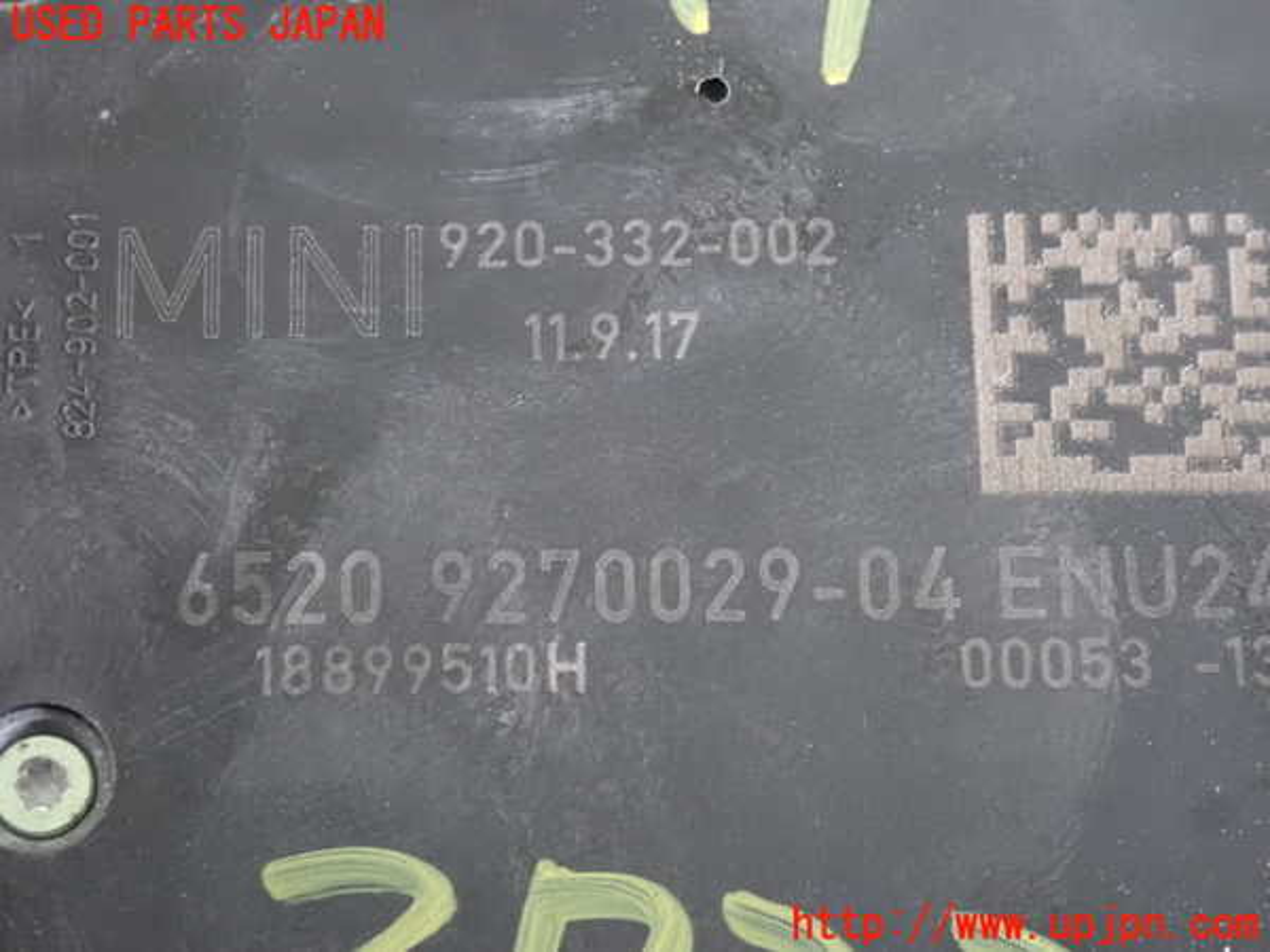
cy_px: 476
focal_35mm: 100
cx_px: 635
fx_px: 3669
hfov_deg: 19.6
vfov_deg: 14.8
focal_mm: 18
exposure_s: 1/15
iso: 1600
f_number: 4.9
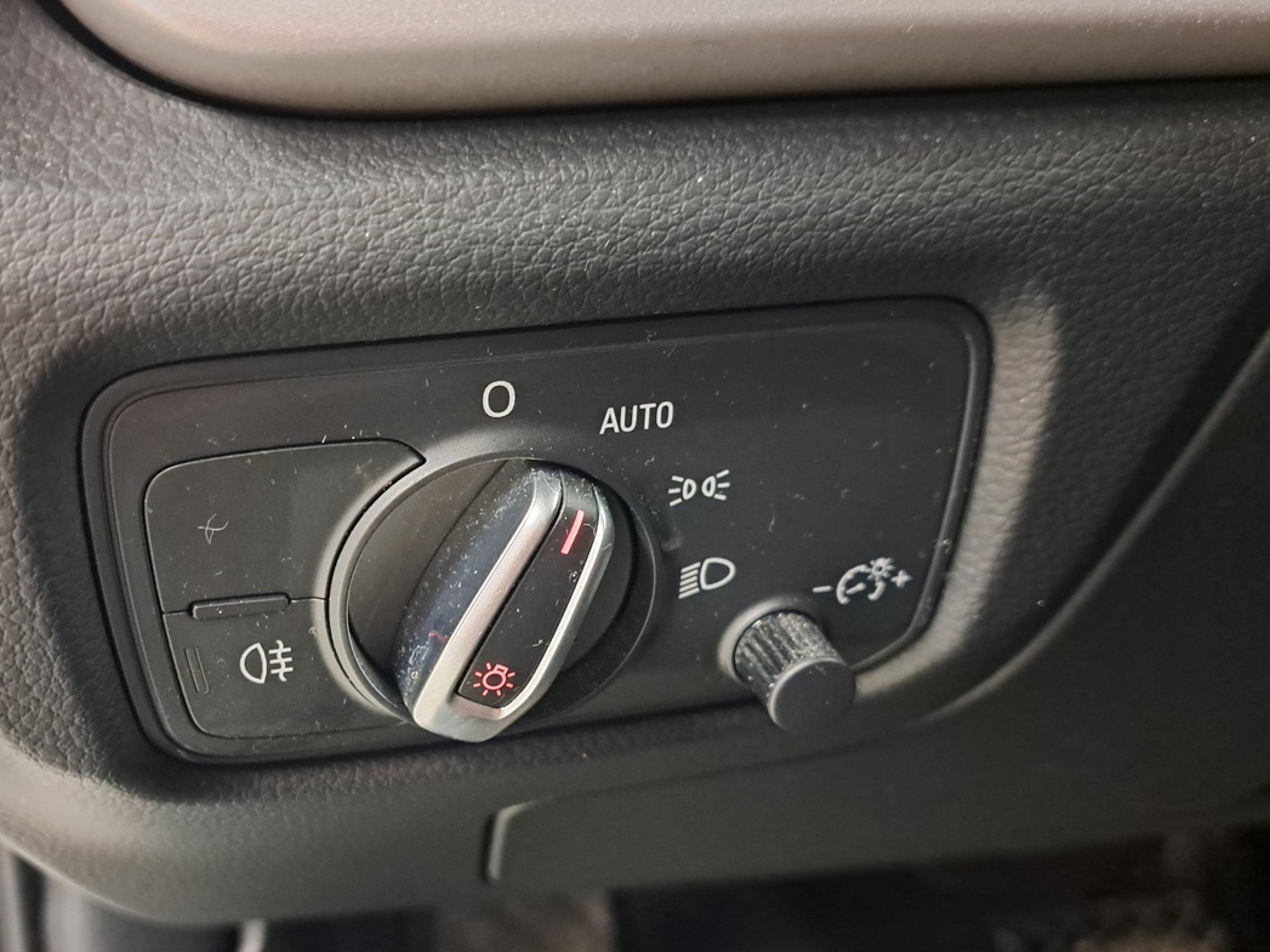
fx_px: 1211
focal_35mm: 33
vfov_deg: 42.7
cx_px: 451
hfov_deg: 54.5
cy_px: 582
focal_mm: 5.23
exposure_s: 1/20
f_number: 1.8
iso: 1000
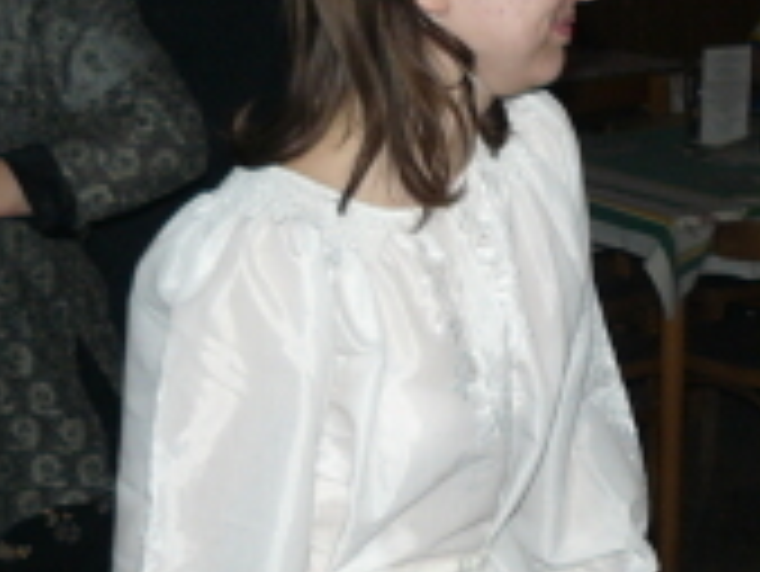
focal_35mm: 108
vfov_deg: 13.7
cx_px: 832
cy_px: 414
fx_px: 2373
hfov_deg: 17.6
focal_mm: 6
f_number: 2.8
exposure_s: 1/30
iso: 100
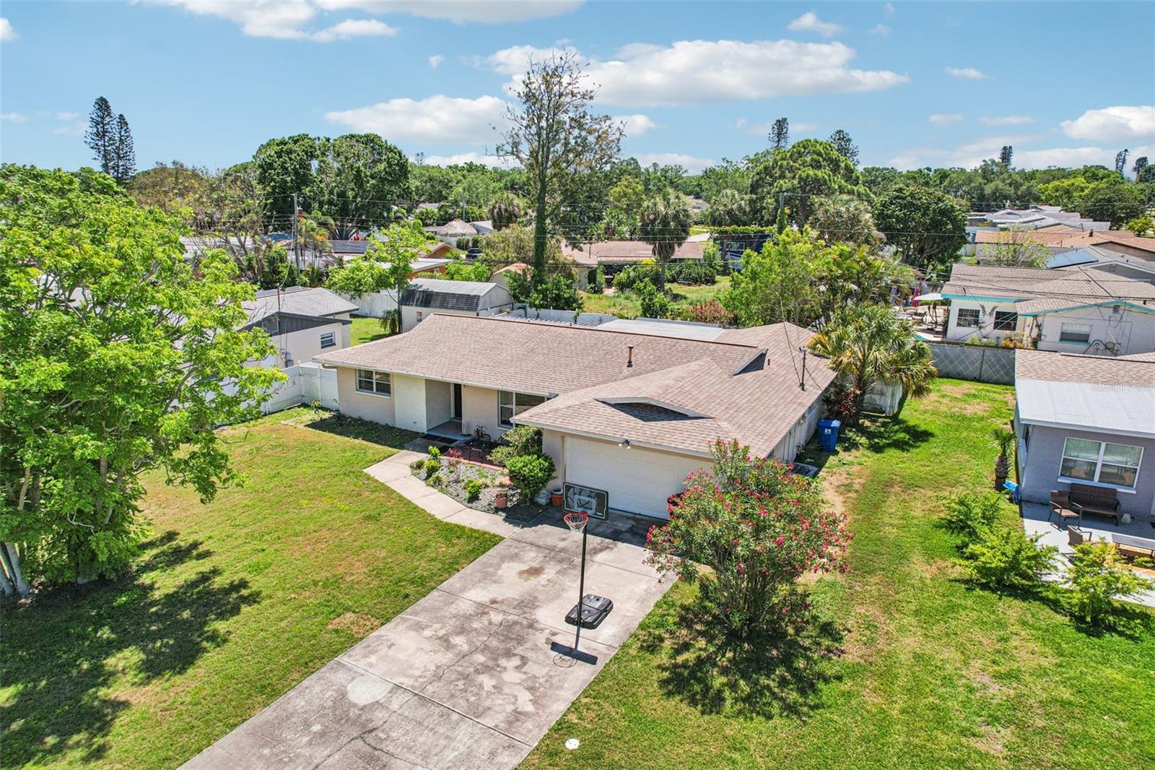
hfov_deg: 78.6
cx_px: 578
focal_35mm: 22
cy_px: 385
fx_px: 706
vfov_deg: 57.2
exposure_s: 1/2500
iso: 130
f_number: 2.8
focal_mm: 8.4
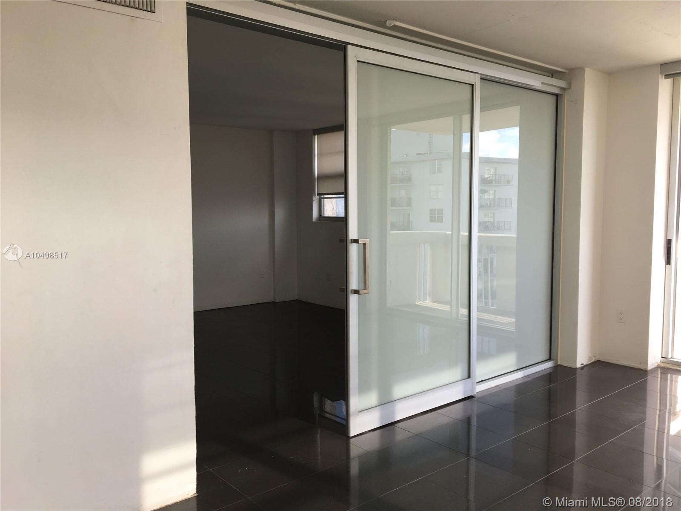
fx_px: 571
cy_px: 256
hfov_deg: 61.7
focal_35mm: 29
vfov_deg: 48.2
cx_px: 340
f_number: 2.2
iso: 25
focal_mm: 4.15
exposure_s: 1/60
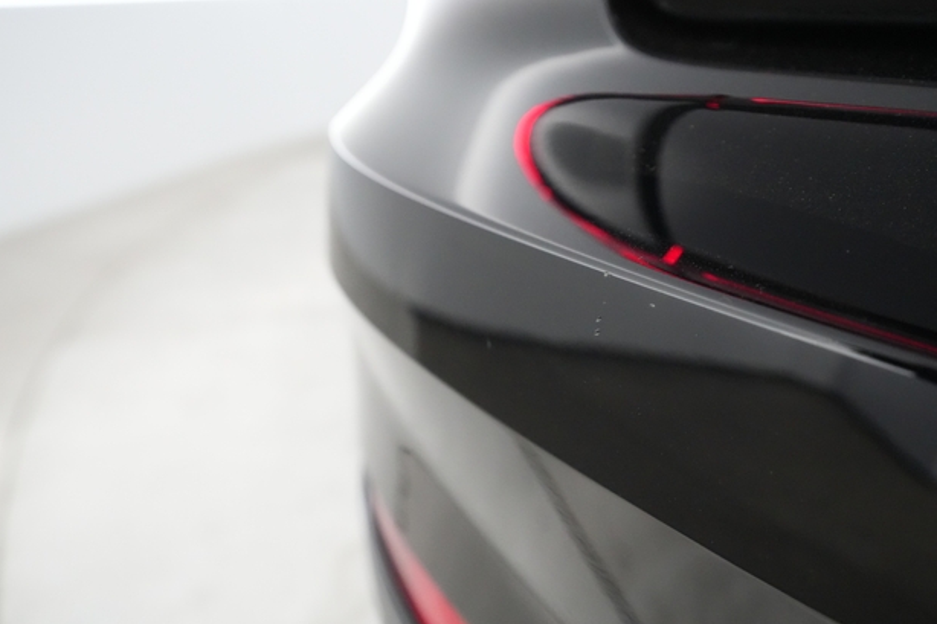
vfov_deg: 51.2
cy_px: 301
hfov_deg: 71.5
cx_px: 456
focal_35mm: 25
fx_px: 650
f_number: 5
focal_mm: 24
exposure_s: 1/200
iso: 12800
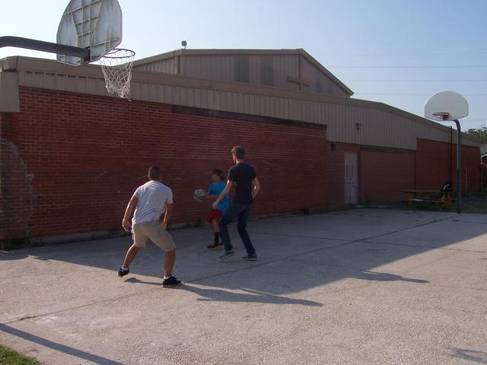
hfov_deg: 51.4
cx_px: 244
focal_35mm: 36
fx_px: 506
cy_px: 182
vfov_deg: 39.7
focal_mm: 6
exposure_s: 1/750
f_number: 4.8
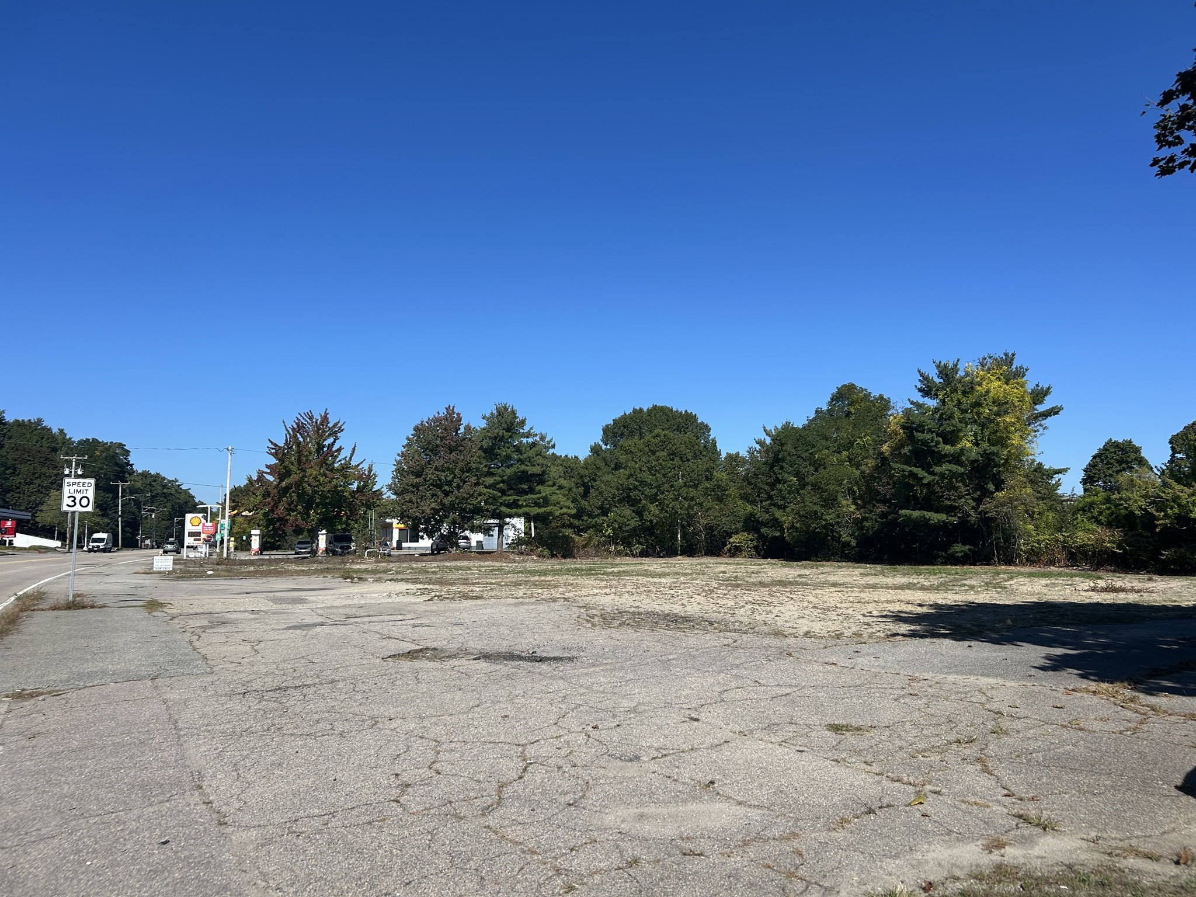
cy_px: 448
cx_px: 598
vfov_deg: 53.1
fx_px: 898
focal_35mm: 26
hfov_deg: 67.3
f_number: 1.5
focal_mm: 5.7
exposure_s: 1/5076
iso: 50
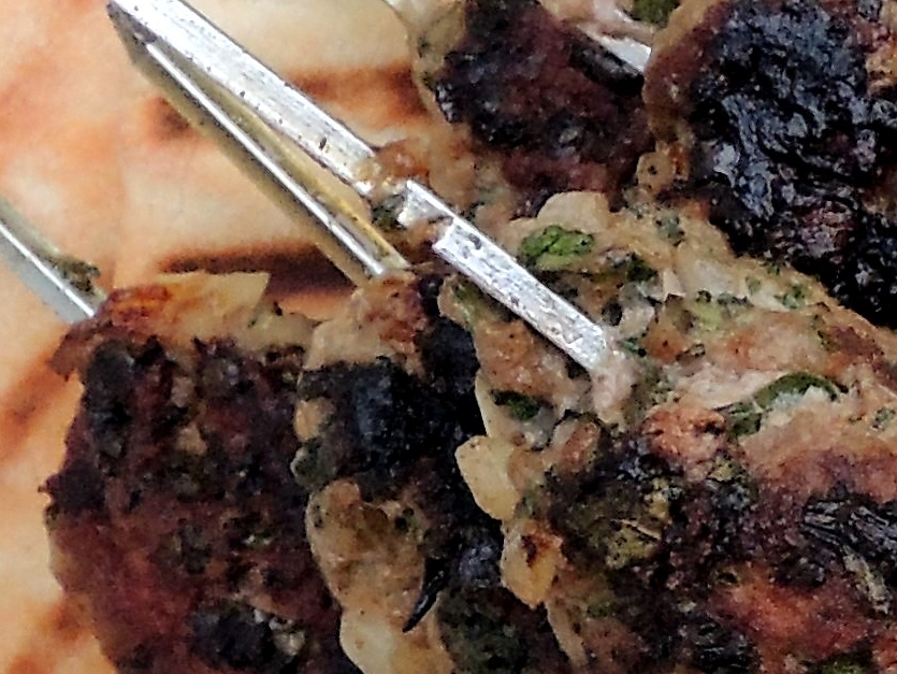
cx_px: 1631
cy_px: 640
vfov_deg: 8.6
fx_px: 4433
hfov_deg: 10.8
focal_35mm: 171
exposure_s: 1/10
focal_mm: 5.5
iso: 400
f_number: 3
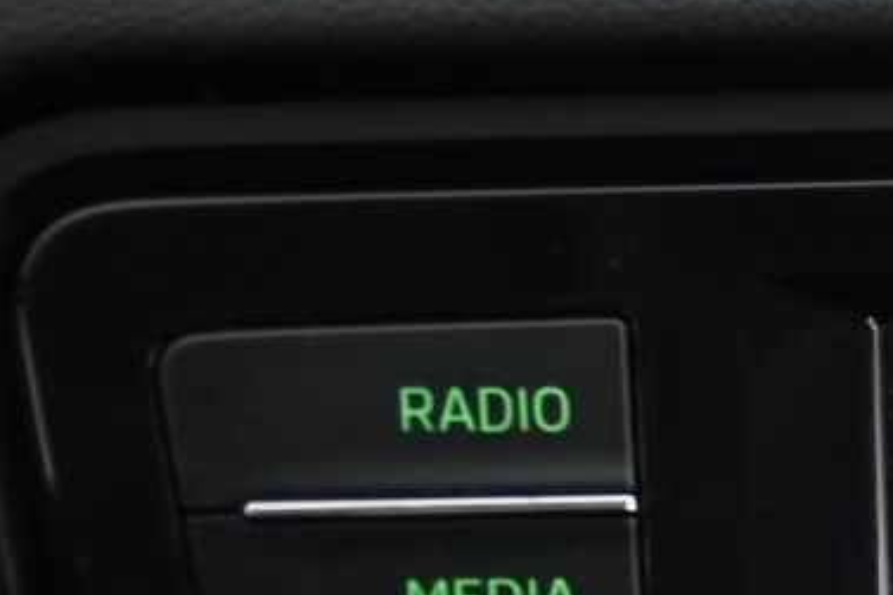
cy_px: 1173
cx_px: 1580
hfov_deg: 9.9
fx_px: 4909
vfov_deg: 6.7
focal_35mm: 198
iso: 2000
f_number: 4
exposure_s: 1/15
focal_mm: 46
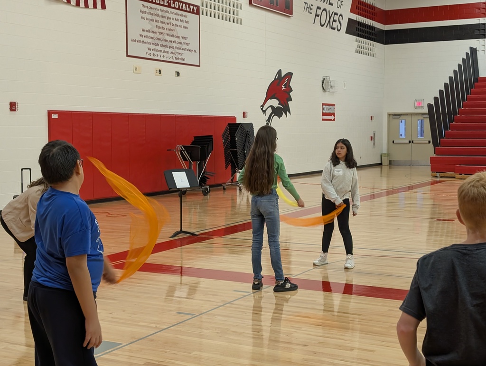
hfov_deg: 38.9
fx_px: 689
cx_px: 243
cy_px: 183
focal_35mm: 49
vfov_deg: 29.7
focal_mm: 6.9
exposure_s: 1/120
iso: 176
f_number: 1.68
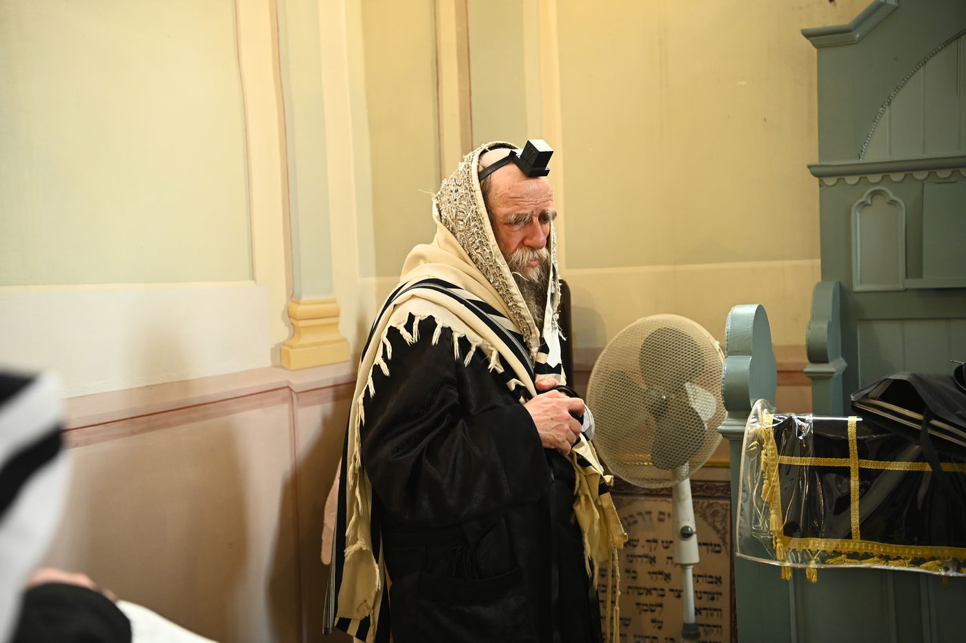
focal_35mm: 48
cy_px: 322
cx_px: 483
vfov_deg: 28.0
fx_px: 1287
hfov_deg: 41.1
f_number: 3.5
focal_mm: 48
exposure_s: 1/80
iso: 2000
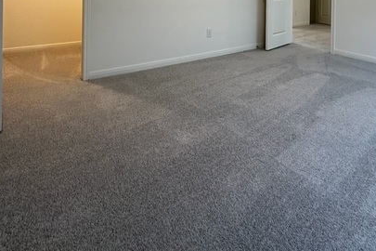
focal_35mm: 23
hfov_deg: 75.9
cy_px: -10
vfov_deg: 44.9
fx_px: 240
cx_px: 206
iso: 320
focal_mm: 2.22
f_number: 2.2
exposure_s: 1/120
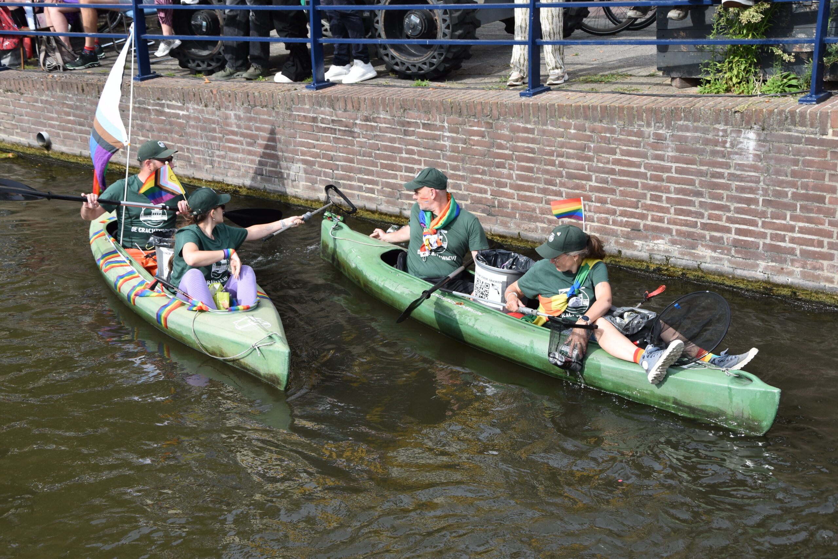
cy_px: 280
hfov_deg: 33.4
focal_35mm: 60
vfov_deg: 22.6
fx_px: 1397
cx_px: 419
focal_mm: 40
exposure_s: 1/250
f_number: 8
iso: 200
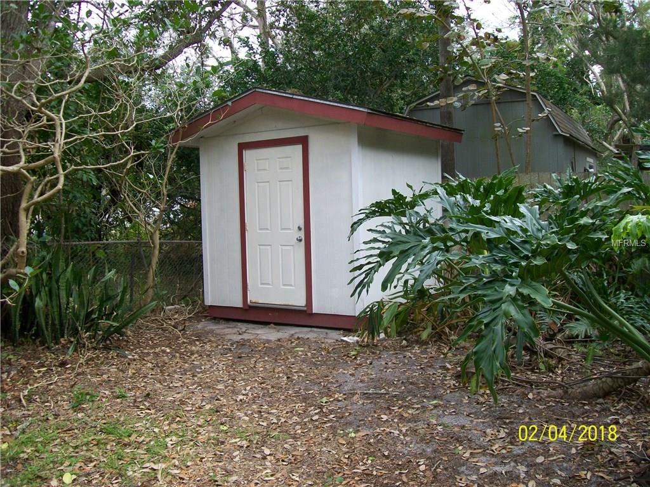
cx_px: 325
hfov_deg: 54.0
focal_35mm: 34
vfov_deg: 41.8
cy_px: 244
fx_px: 638
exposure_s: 1/100
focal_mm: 6.1
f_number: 2.7
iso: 64
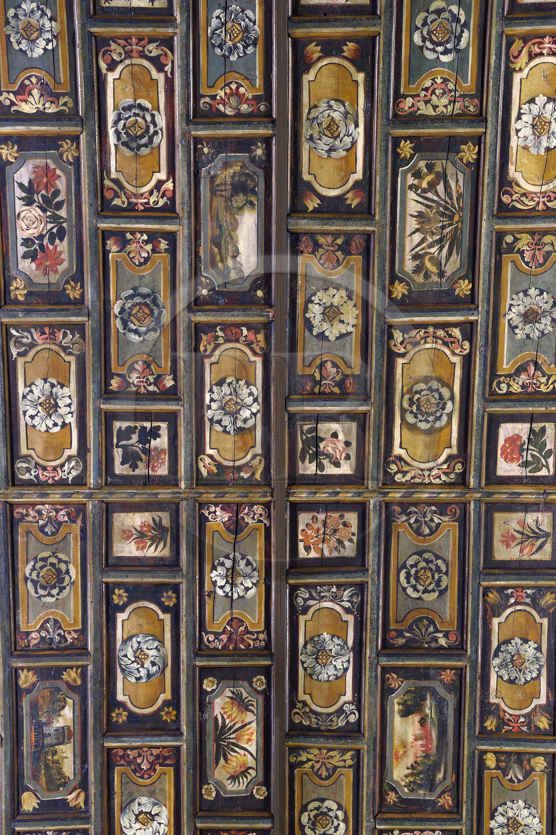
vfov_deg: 41.1
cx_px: 278
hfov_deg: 28.1
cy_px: 418
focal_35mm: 48
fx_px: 1113
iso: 1600
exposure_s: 1/20
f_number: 6.3
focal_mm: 48
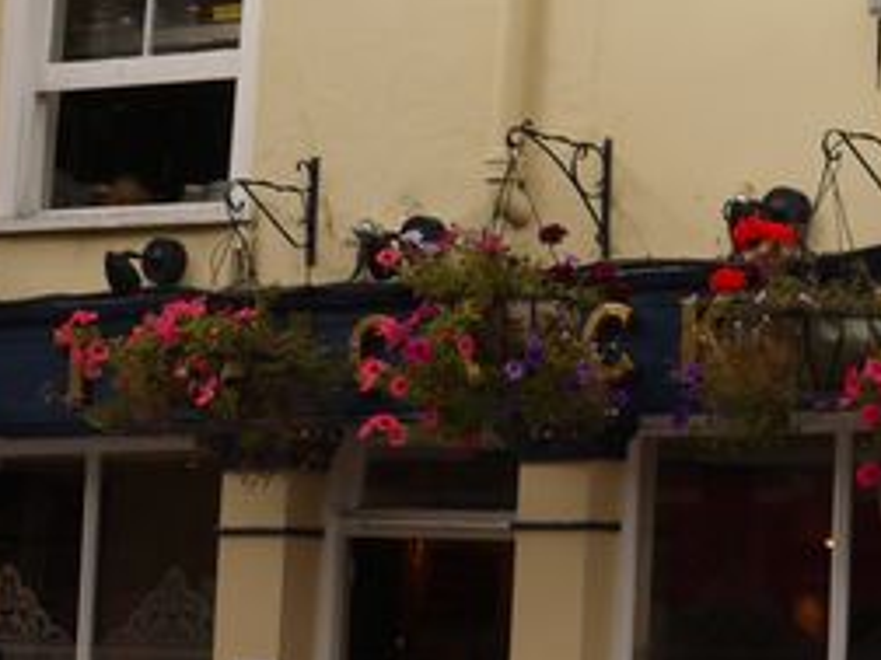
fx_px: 3716
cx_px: 968
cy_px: 251
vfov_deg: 10.2
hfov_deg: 13.3
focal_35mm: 146
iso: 100
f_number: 5.6
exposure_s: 1/100
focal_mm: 18
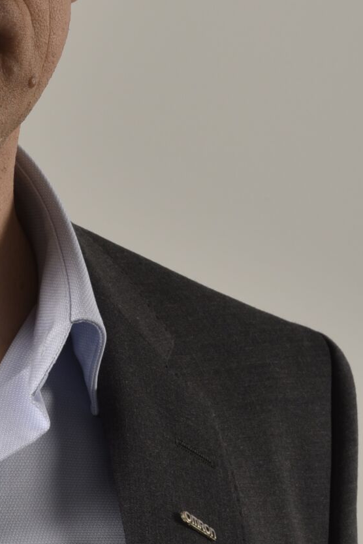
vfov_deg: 5.7
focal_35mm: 360
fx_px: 5440
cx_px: -168
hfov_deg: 3.8
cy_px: 148
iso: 100
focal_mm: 120
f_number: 18
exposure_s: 1/125
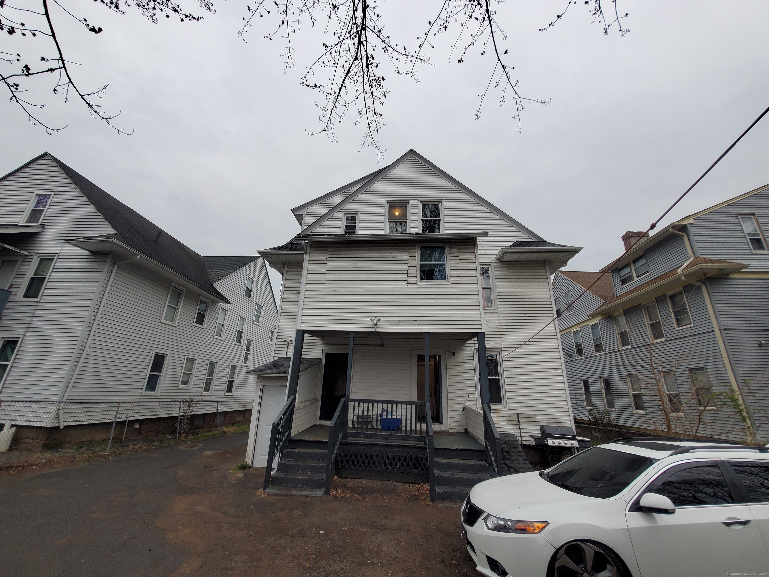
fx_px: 289
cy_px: 288
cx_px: 384
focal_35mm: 13
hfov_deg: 106.2
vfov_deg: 89.9
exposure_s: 1/120
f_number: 2.2
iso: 80
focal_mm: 1.8
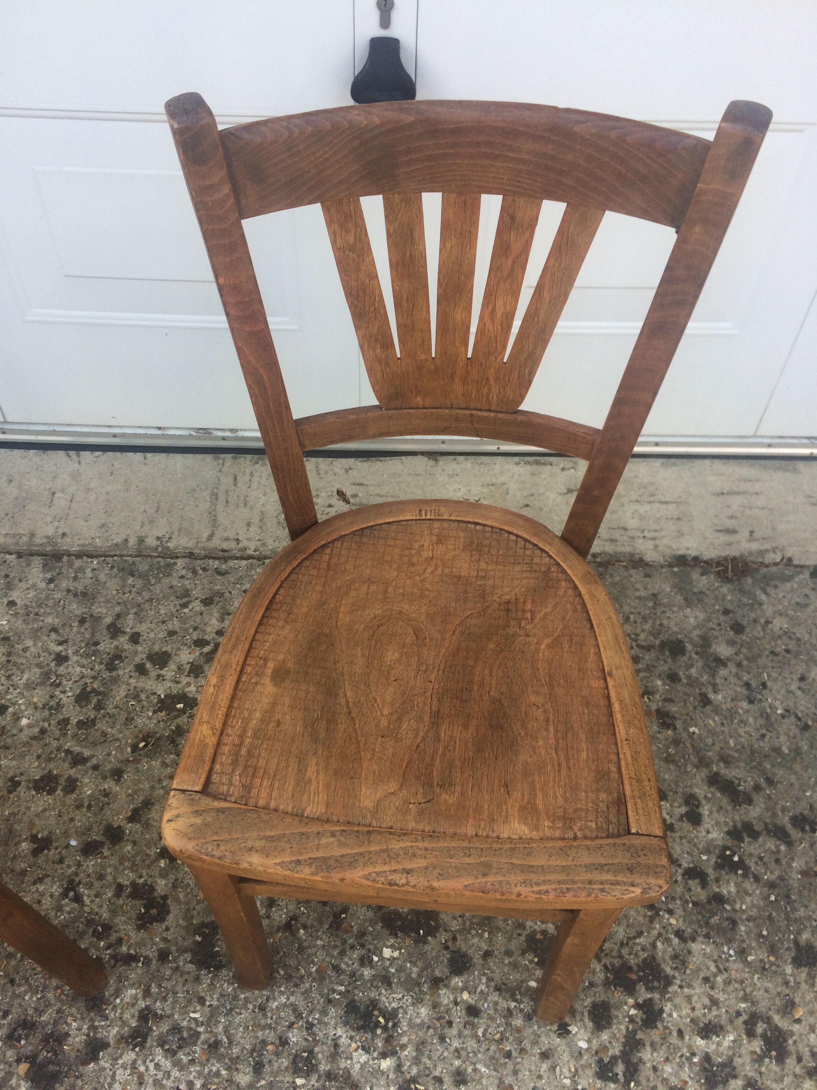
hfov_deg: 48.2
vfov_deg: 61.7
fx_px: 913
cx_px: 408
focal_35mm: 29
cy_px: 545
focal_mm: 4.15
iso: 32
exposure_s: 1/471
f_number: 2.2
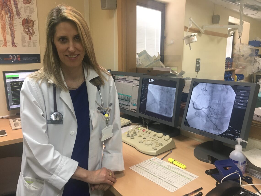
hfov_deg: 61.7
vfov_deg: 48.2
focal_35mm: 29
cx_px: 130
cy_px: 98
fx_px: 219
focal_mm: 4.15
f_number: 2.2
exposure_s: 1/33
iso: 125
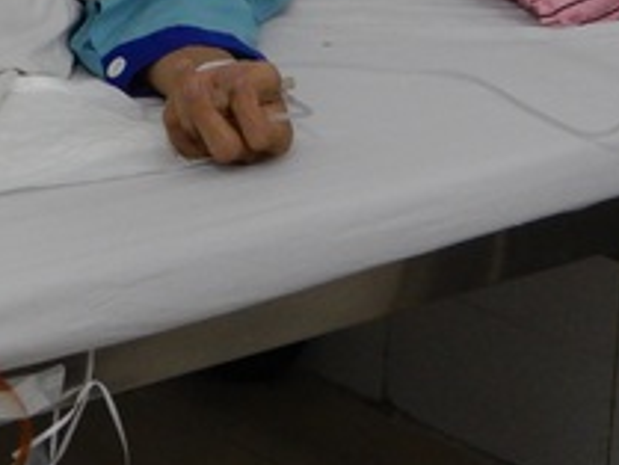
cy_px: -212
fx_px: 3453
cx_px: -36
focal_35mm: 193
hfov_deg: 10.1
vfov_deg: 7.6
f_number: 4.5
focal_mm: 11.6
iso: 400
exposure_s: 1/25
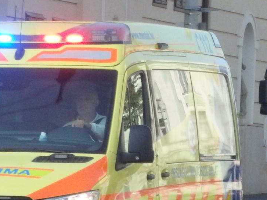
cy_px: 161
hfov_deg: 6.5
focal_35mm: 305
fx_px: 2352
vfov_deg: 4.9
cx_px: 37
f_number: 5.5
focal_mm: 27.5
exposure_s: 1/500
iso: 320
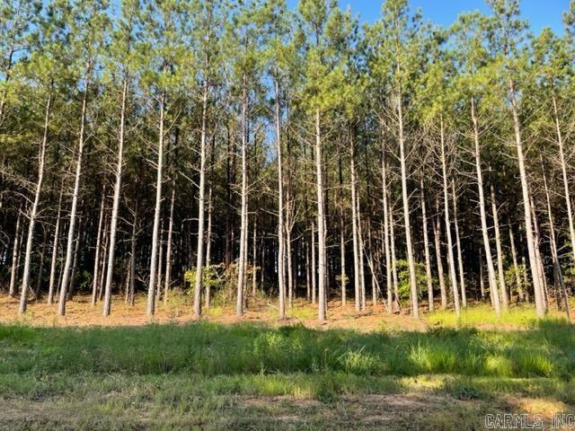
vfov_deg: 53.1
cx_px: 288
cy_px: 216
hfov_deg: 67.3
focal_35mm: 26
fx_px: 432
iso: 32
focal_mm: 4.2
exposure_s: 1/619
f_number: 1.6
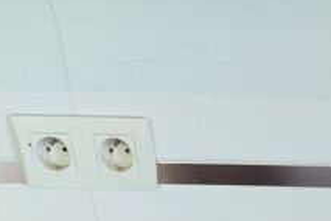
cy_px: 490
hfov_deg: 24.6
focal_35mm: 78
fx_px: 717
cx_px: 342
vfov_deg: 13.8
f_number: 1.8
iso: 320
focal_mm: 4.69
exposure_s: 1/60
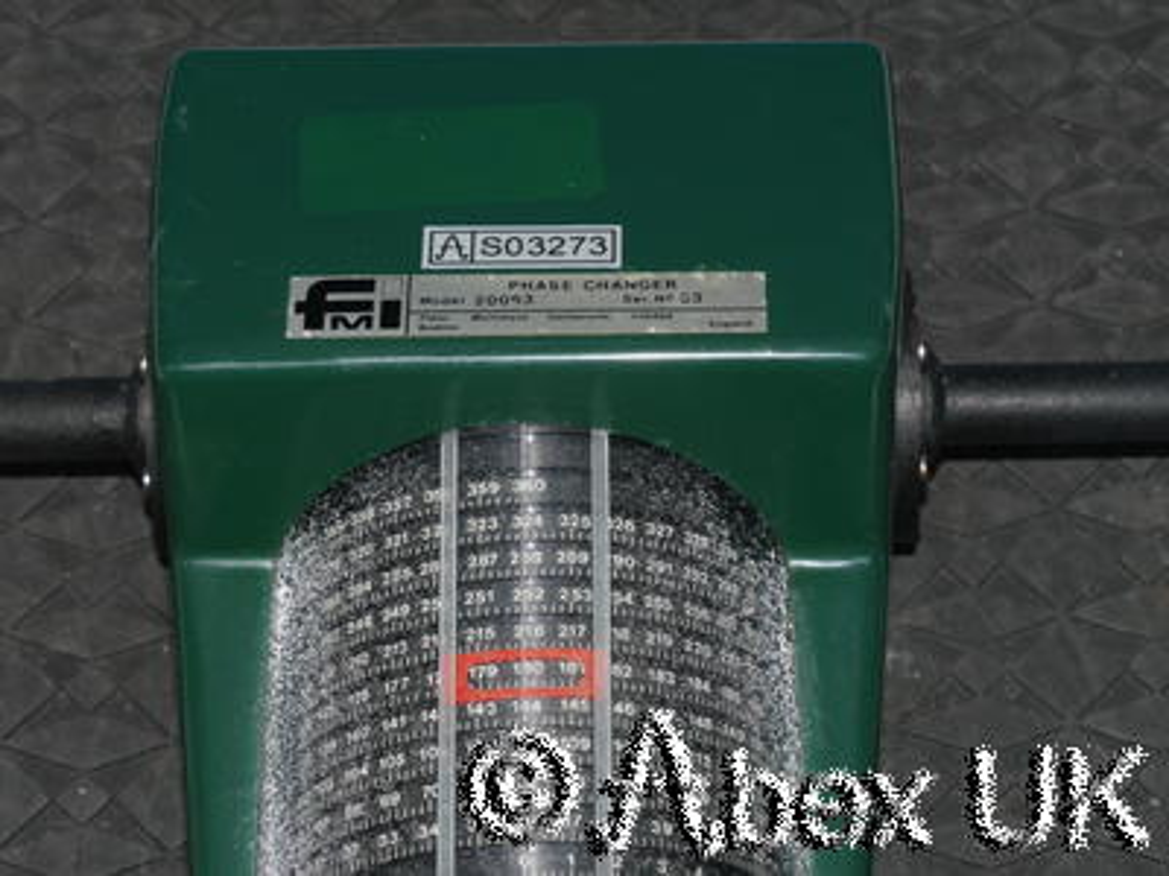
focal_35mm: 110
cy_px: 438
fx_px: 3715
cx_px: 584
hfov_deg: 17.9
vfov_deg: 13.5
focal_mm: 55
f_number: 11
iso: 400
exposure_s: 1/60
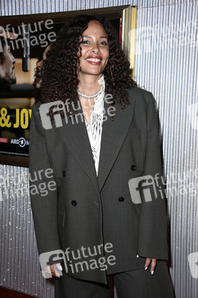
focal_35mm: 62
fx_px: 512
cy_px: 149
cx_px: 99
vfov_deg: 32.4
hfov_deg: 21.9
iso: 1250
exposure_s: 1/250
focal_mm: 62
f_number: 5.6
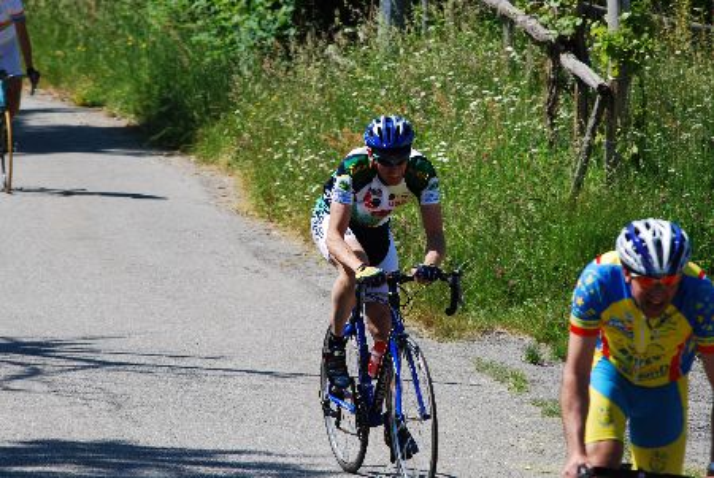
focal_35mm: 270
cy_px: 239
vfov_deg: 5.1
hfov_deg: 7.6
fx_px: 5360
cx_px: 357
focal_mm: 180
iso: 100
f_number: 10
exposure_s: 1/125
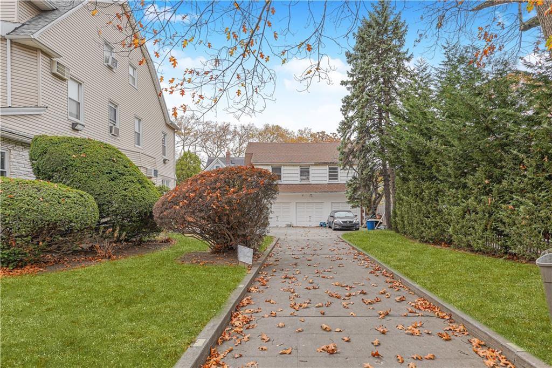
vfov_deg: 60.7
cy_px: 184
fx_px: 314
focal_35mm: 20
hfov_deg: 82.6
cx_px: 276
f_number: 5
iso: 100
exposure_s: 1/100
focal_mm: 20.5
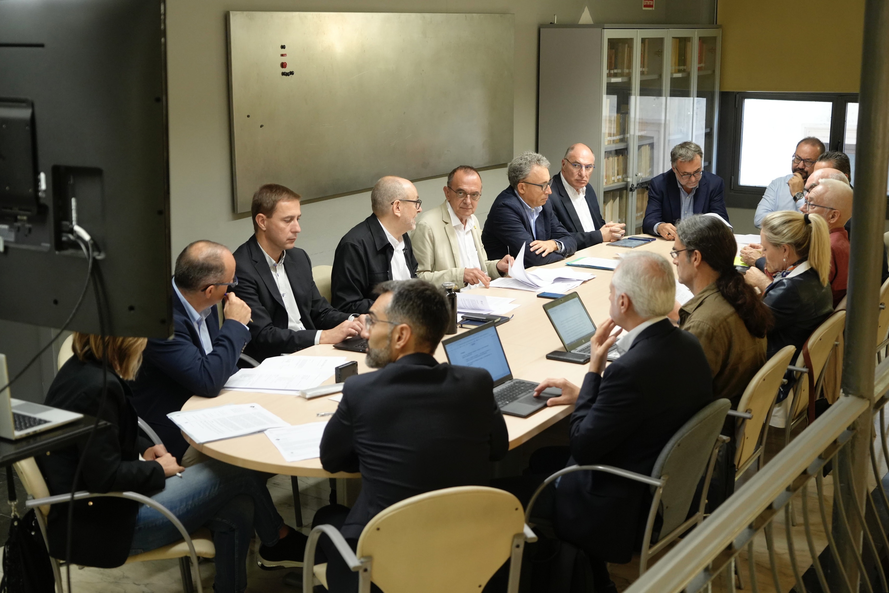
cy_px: 296
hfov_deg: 42.7
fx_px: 1136
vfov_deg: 29.2
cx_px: 444
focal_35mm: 46
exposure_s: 1/200
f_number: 4
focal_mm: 46
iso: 3200
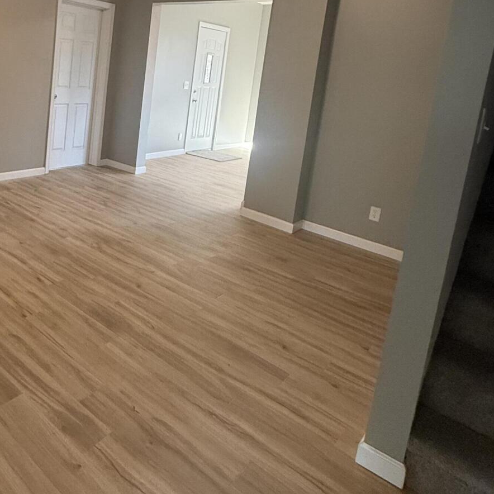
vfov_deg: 54.6
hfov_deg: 52.4
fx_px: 452
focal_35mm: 28
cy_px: 124
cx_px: 78
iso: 500
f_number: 2.2
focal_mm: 2.22
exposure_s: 1/120
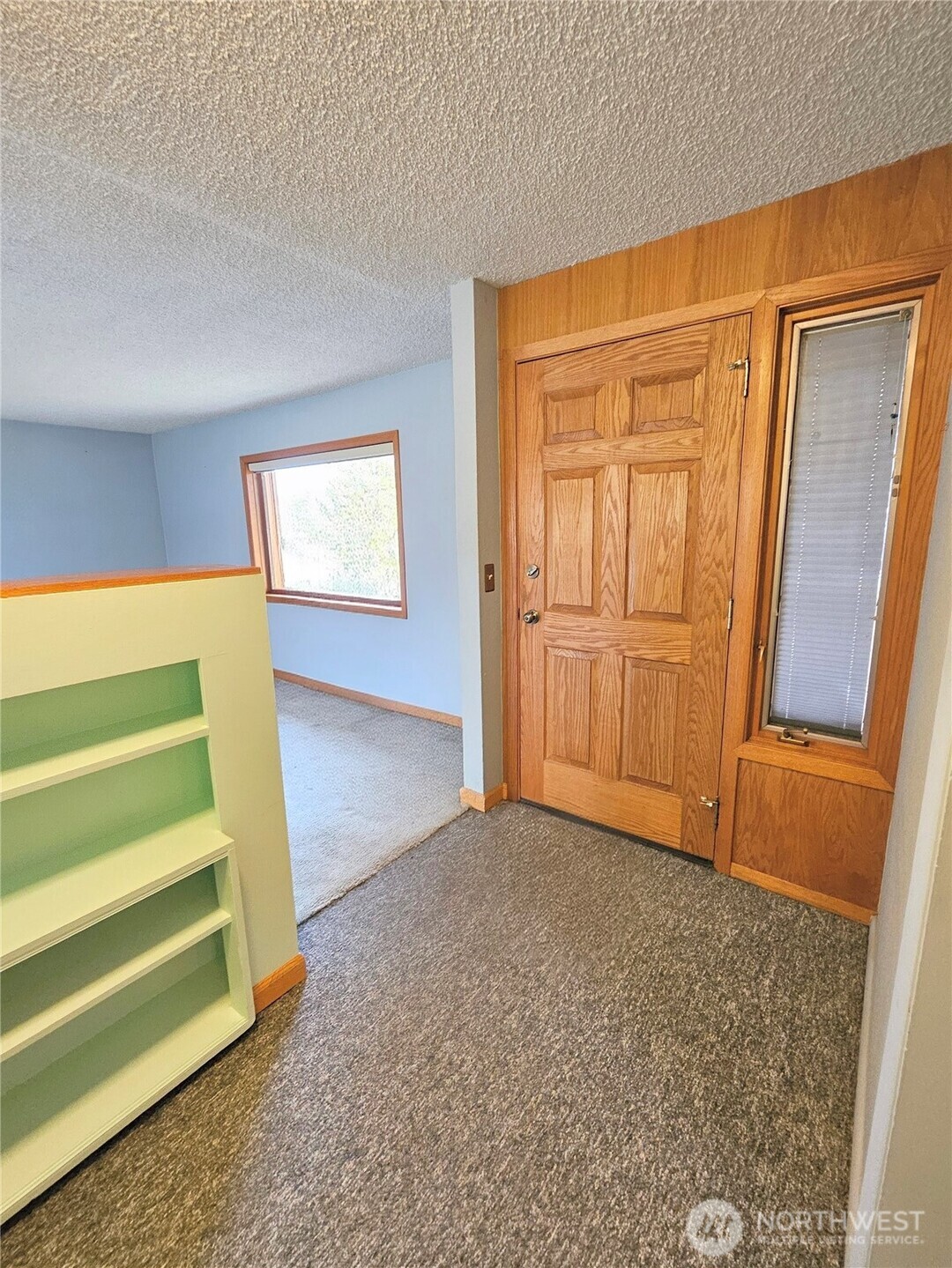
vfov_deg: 106.2
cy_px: 634
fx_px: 476
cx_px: 476
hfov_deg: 89.9
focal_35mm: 13
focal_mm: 1.7
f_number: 2.2
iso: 320
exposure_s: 1/30
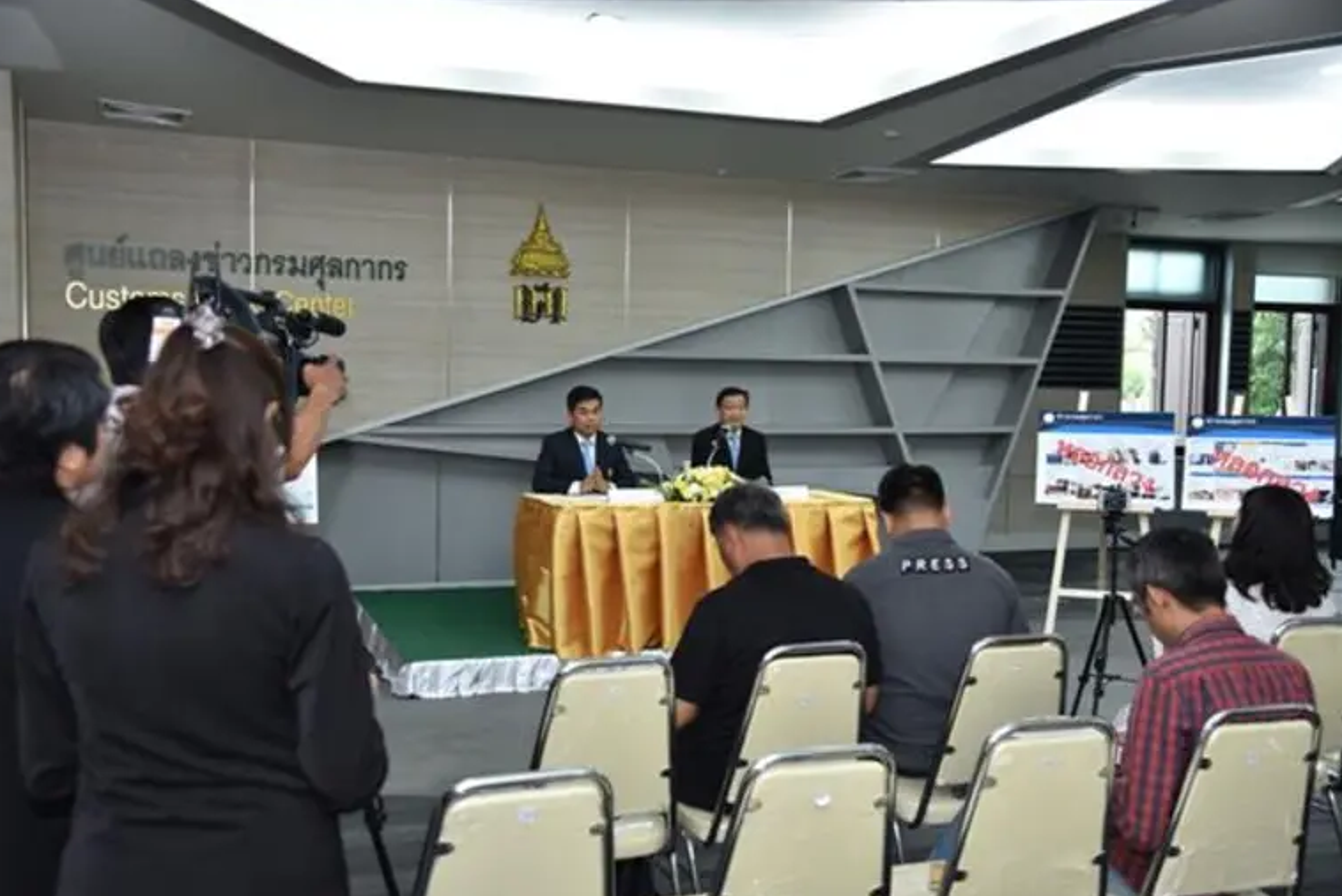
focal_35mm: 36
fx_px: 1342
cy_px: 453
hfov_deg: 53.1
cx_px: 657
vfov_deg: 36.9
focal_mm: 35
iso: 900
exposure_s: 1/125
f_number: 4
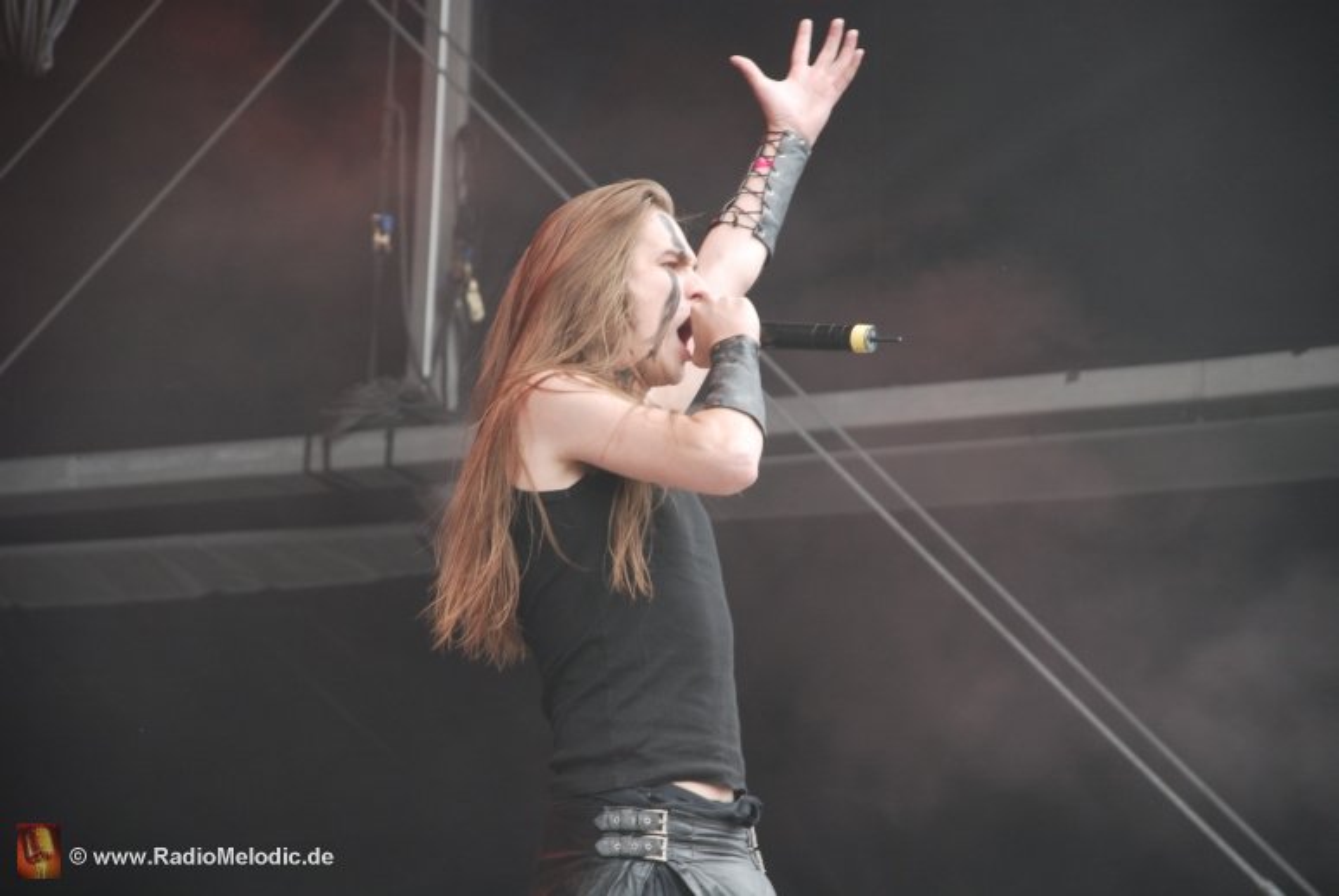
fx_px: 6702
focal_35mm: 180
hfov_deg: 11.4
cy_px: 448
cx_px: 670
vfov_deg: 7.6
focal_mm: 120
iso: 280
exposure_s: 1/125
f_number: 5.6
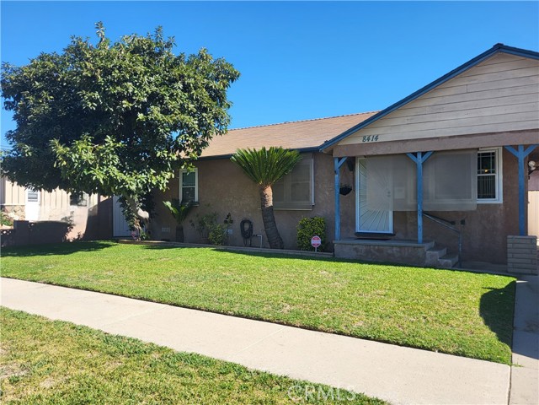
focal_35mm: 26
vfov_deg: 53.1
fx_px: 405
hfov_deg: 67.3
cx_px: 270
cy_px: 202
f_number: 1.8
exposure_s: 1/1429
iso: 40
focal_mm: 5.4
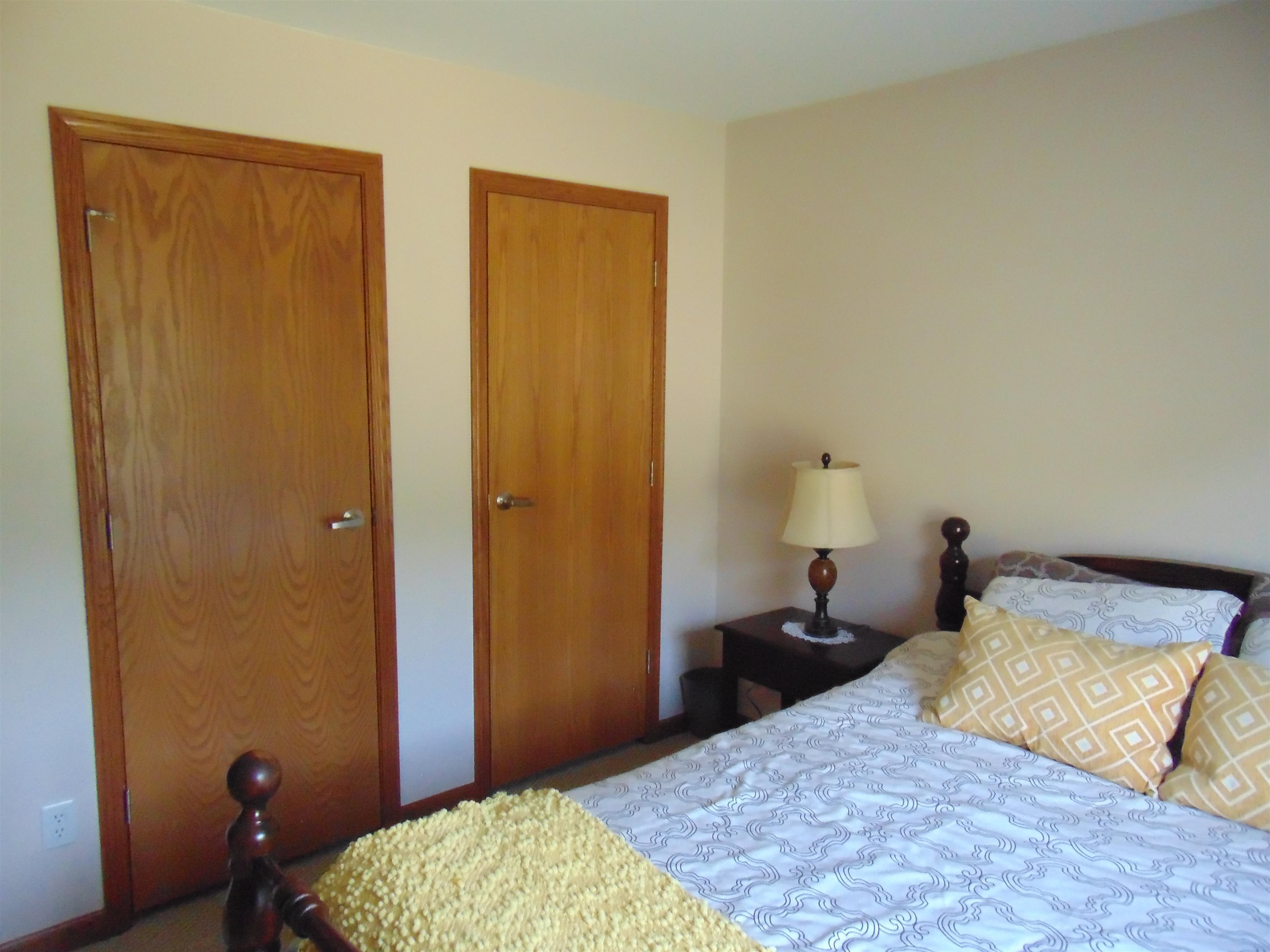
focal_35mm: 25
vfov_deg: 54.9
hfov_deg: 69.4
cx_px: 635
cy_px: 476
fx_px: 917
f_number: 3
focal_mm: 4.5
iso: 640
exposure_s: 1/40
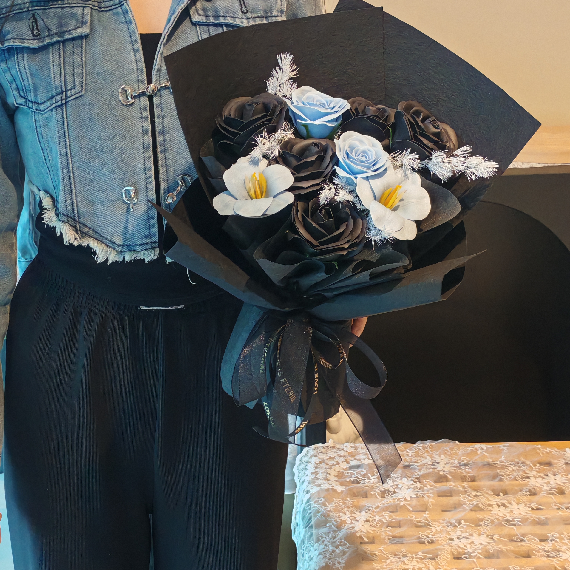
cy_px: 253
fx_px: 1304
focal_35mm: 70
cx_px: 285
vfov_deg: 24.6
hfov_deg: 24.7
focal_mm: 5.52
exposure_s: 1/50
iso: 400
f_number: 1.95
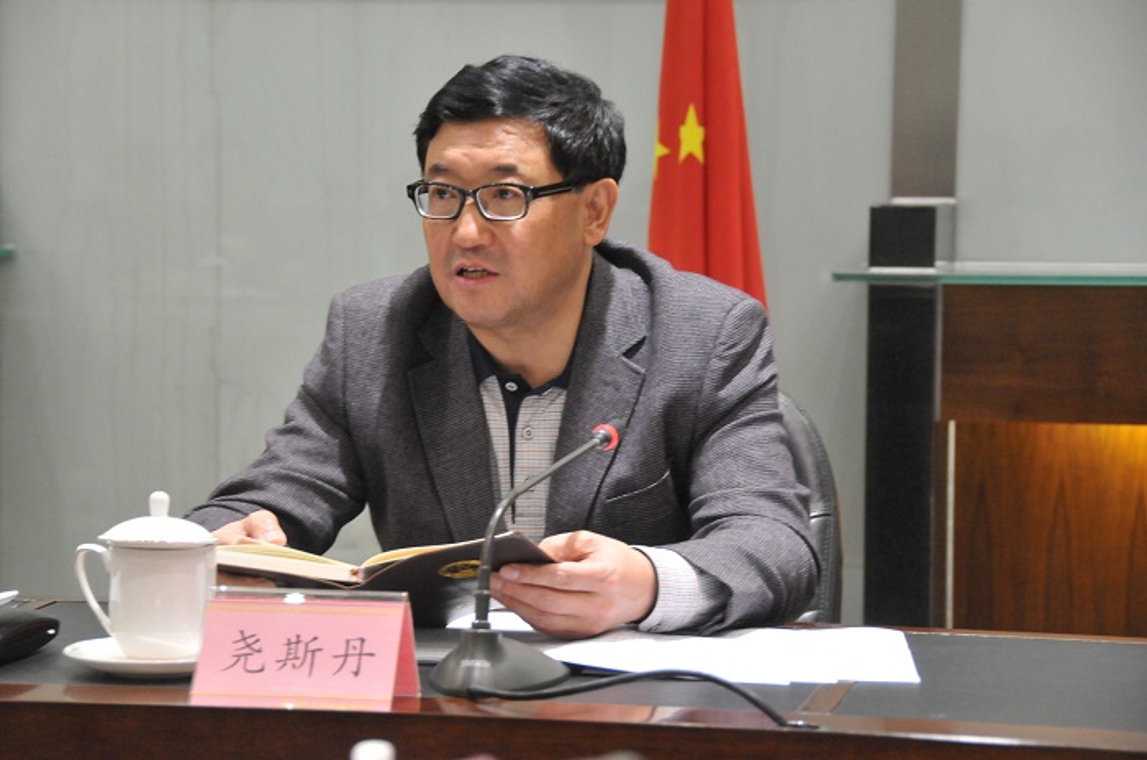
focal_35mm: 105
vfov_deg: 13.0
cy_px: 380
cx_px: 574
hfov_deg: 19.5
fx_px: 3339
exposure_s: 1/30
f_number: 5
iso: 1600
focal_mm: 70
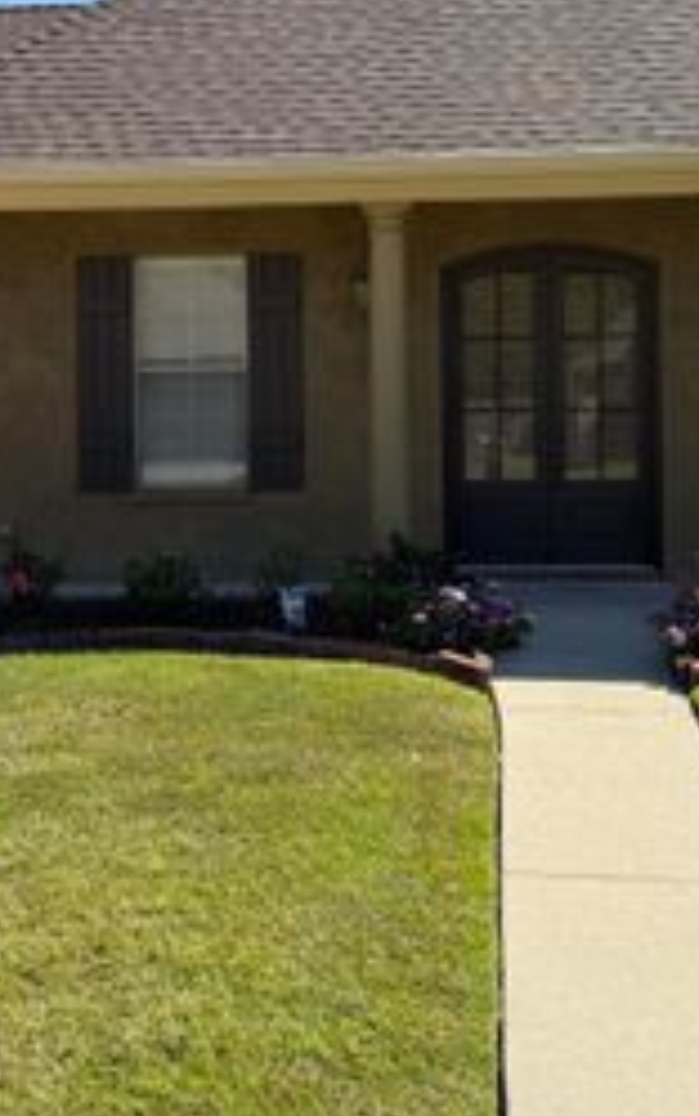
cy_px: 424
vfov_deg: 39.3
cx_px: 341
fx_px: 1552
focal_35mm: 51
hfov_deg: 25.4
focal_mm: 6.76
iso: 80
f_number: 1.78
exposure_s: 1/3021
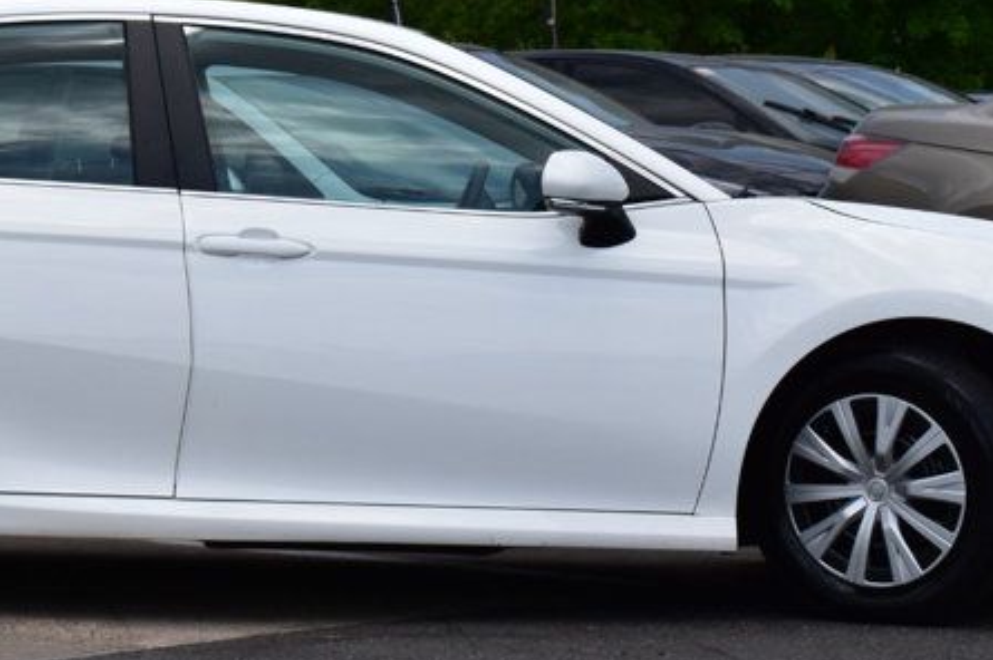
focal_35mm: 145
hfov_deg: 14.1
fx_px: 3997
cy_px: 116
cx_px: 266
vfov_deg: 9.4
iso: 320
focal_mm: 42
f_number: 11
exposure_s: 1/500
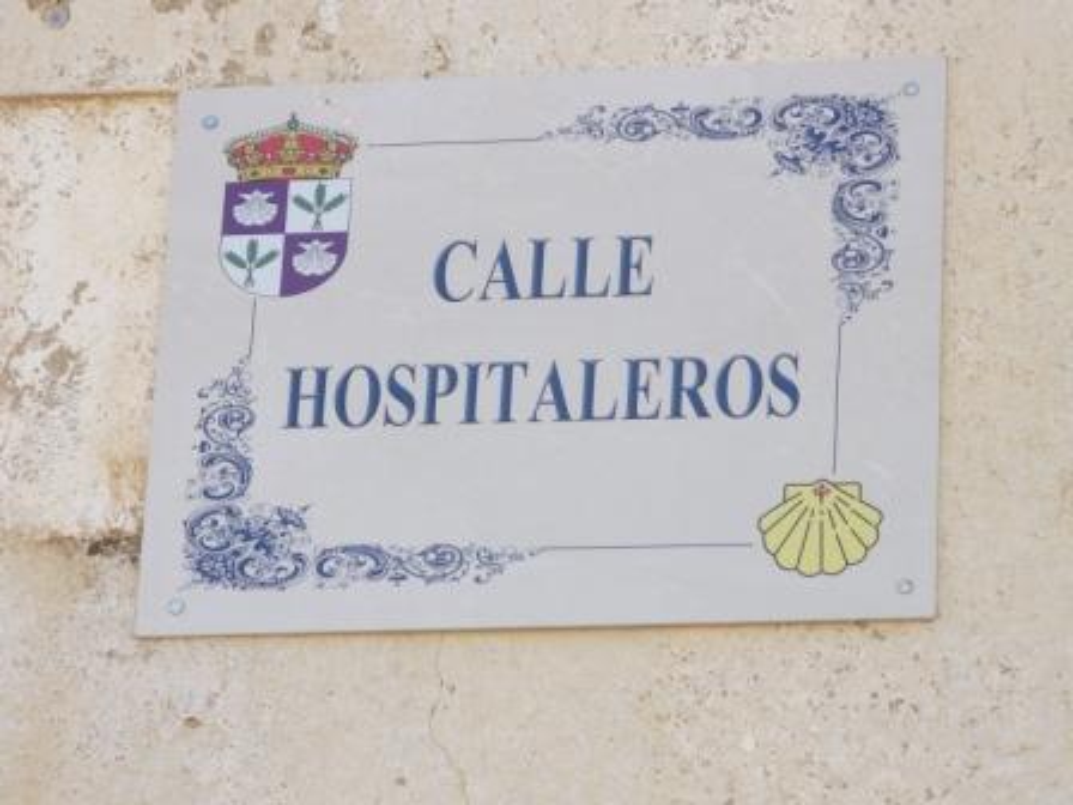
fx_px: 5208
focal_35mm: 168
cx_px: 536
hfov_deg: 11.8
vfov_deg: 8.8
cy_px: 402
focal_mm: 27.7
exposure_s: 1/250
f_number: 4.1
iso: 100
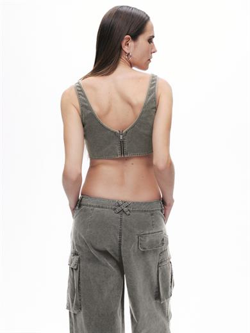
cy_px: 166
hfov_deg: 23.7
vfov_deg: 31.2
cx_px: 125
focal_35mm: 62
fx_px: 597
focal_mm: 78
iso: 1000
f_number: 7.1
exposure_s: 1/320
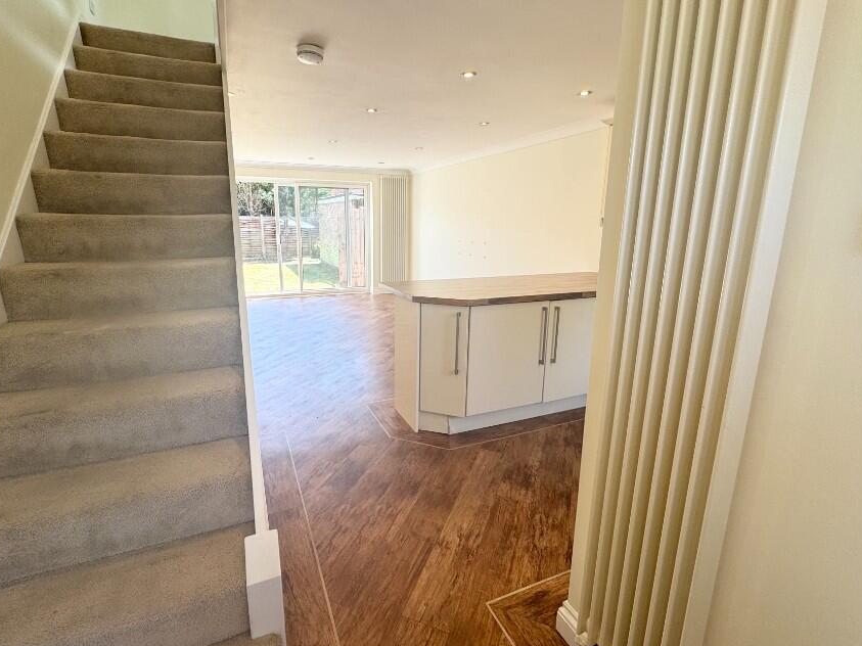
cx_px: 417
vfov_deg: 74.7
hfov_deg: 91.0
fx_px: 423
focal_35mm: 17
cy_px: 311
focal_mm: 2.22
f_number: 2.2
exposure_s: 1/100
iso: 40
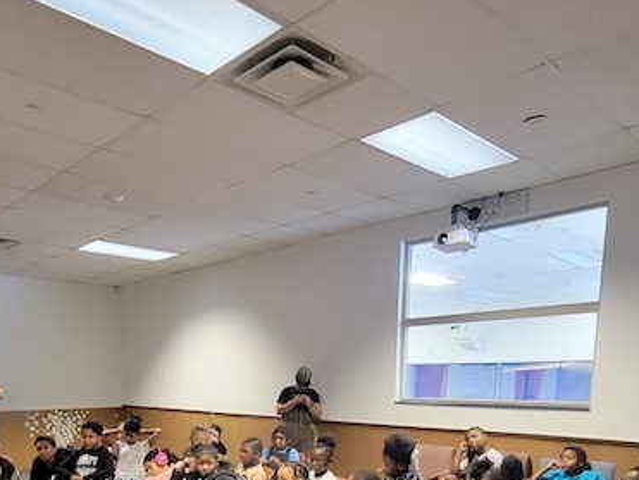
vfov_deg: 44.0
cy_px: 458
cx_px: 231
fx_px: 517
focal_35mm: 28
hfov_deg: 62.3
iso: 800
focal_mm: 2.2
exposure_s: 1/24
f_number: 2.2
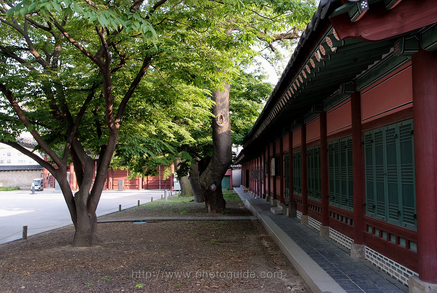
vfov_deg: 40.1
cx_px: 218
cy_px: 146
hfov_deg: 57.2
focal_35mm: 33
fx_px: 401
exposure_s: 1/20
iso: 125
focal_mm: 22
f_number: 5.6
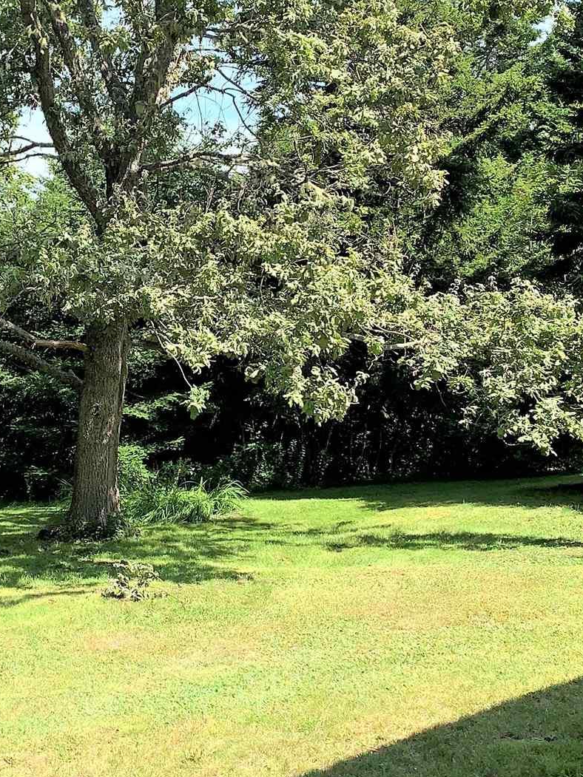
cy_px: 319
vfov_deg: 33.7
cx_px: 95
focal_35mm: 57
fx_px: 1280
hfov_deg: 25.1
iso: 25
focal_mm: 4.25
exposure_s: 1/887
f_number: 1.8
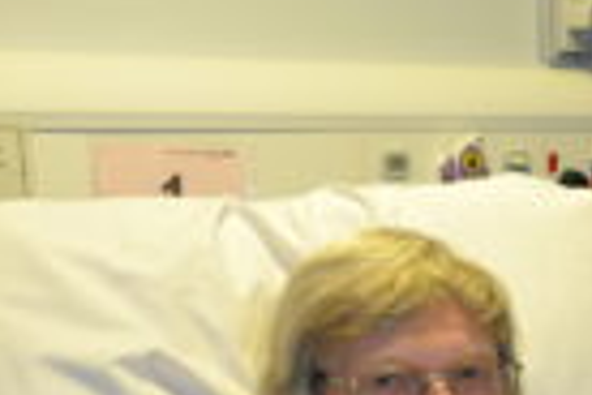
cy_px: 335
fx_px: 1924
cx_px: 879
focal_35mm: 117
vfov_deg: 11.7
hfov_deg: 16.1
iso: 800
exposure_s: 1/60
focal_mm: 24
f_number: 3.8
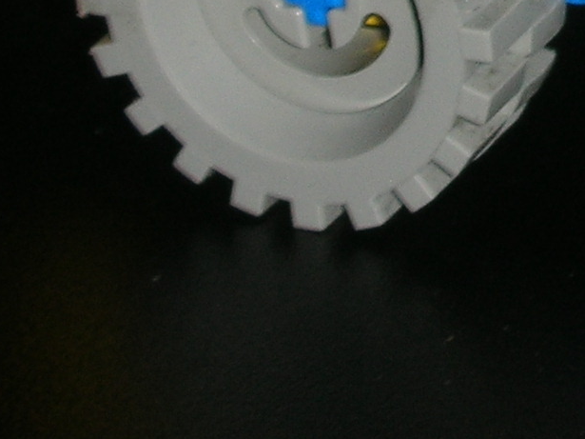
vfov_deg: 5.7
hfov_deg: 7.6
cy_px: -332
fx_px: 4342
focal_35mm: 257
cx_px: 793
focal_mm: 10.1
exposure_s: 1/120
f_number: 4
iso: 50
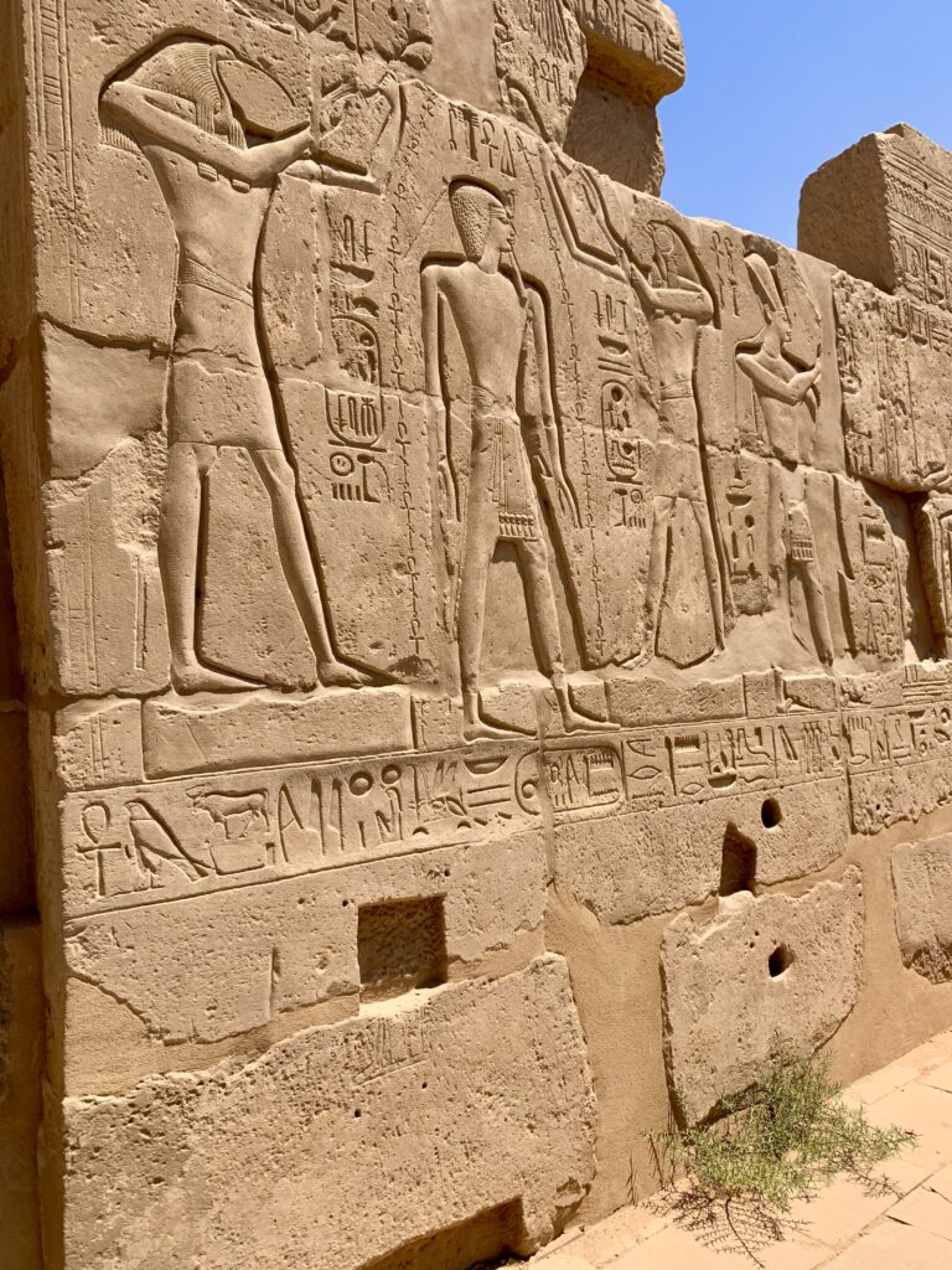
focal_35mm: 26
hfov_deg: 53.1
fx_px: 953
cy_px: 635
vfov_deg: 67.3
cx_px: 476
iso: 25
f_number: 1.8
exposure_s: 1/2364
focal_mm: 4.25
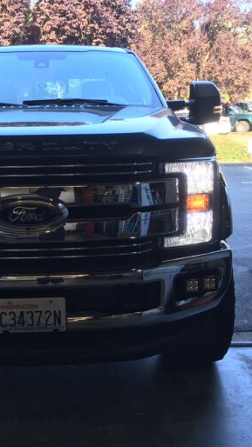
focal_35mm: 43
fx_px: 511
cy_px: 220
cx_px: 72
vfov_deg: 47.4
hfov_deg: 27.4
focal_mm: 4.15
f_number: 2.2
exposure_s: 1/120
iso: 32
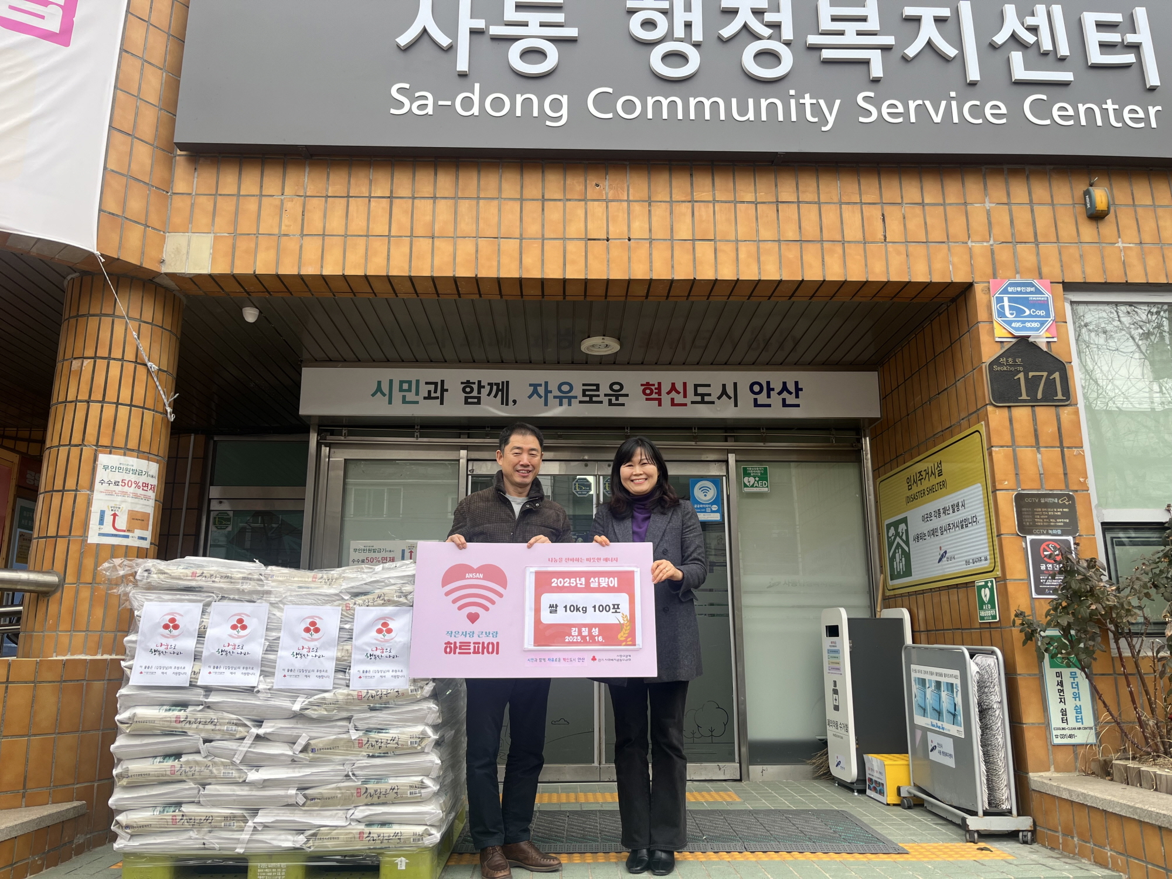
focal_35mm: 26
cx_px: 586
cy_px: 440
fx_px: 880
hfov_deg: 67.3
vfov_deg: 53.1
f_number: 1.6
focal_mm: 5.1
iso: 32
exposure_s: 1/140
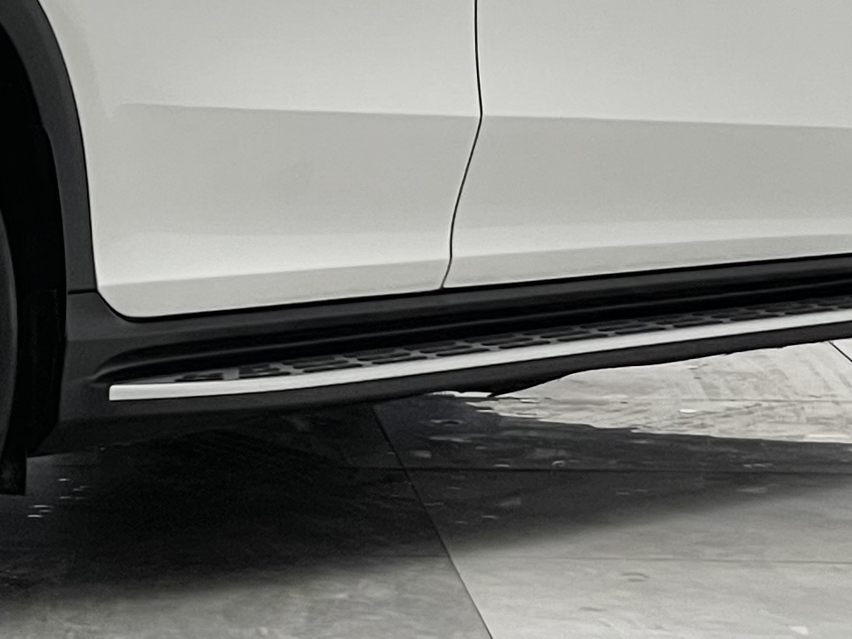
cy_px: -167
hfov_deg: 7.4
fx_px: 6549
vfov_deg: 5.6
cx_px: -194
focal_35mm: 266
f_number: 2.2
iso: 32
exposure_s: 1/100
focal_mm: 7.5
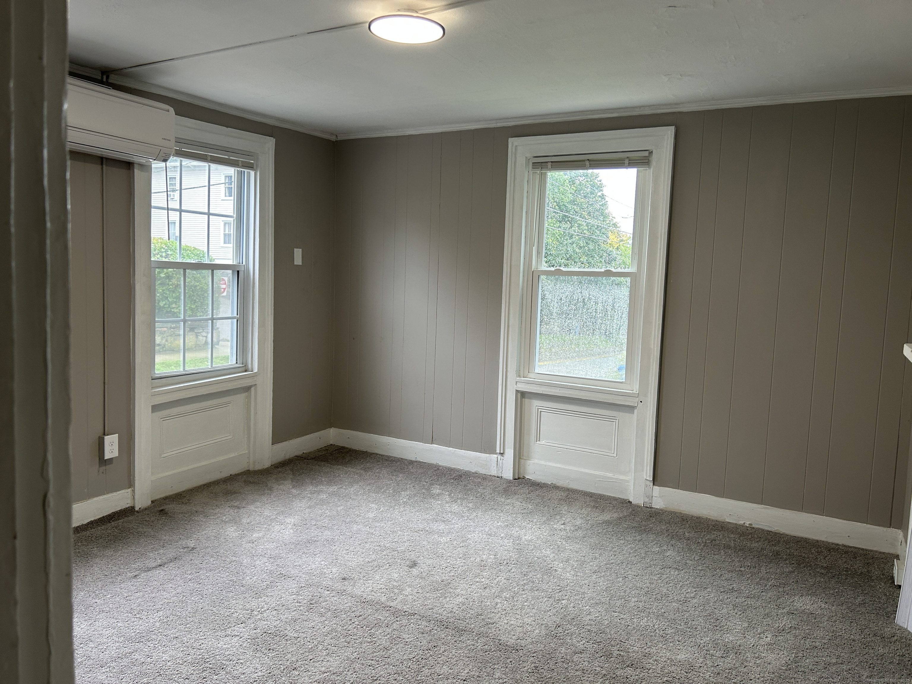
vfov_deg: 53.1
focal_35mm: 26
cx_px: 456
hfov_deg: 67.3
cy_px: 342
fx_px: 685
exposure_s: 1/120
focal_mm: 5.7
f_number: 1.5
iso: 80
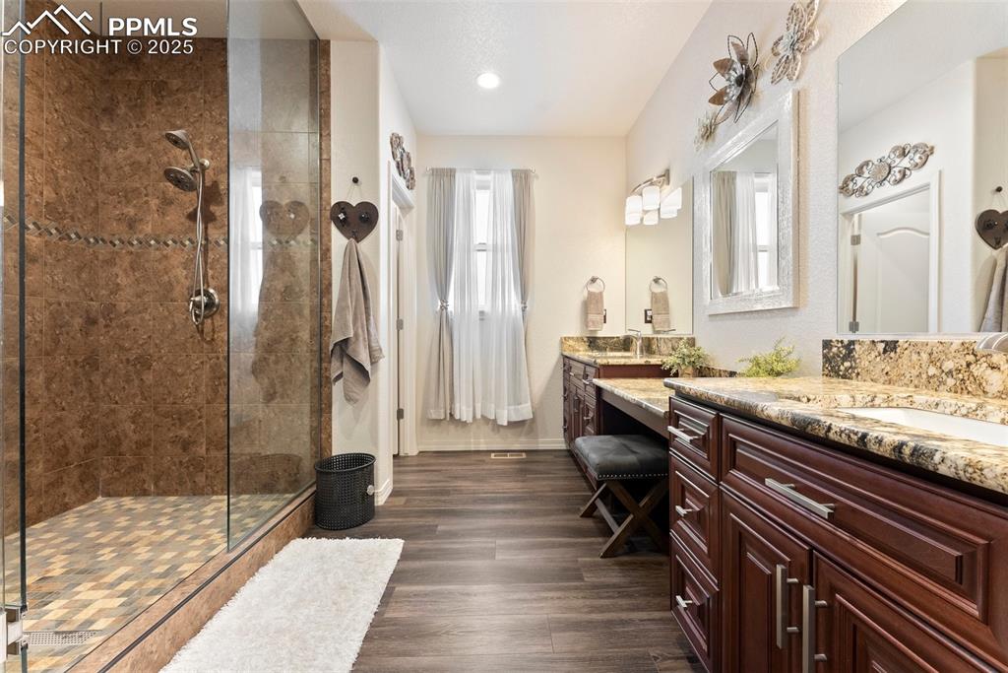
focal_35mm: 14
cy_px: 336
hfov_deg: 104.2
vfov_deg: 81.2
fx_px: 392
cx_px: 504
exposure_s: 1/4
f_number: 9
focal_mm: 14
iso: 400
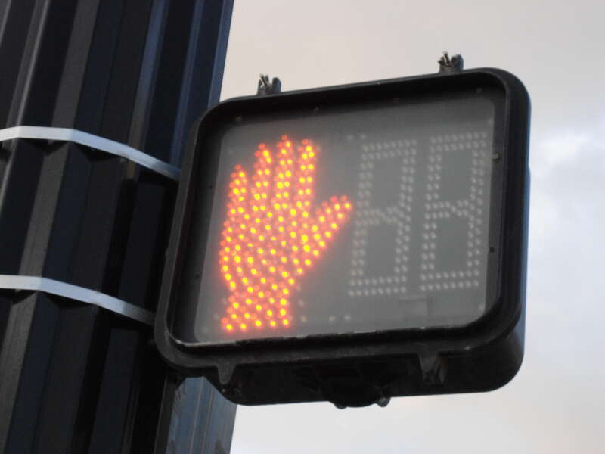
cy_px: 227
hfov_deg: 18.7
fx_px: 1835
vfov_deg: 14.1
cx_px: 302
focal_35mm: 105
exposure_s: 1/100
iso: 400
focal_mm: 18.8
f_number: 5.9
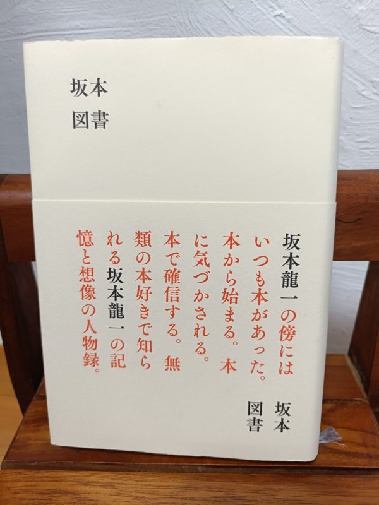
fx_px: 365
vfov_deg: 69.4
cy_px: 252
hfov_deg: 54.9
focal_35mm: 25
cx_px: 190
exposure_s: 1/50
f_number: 1.7
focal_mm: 4.7
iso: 400
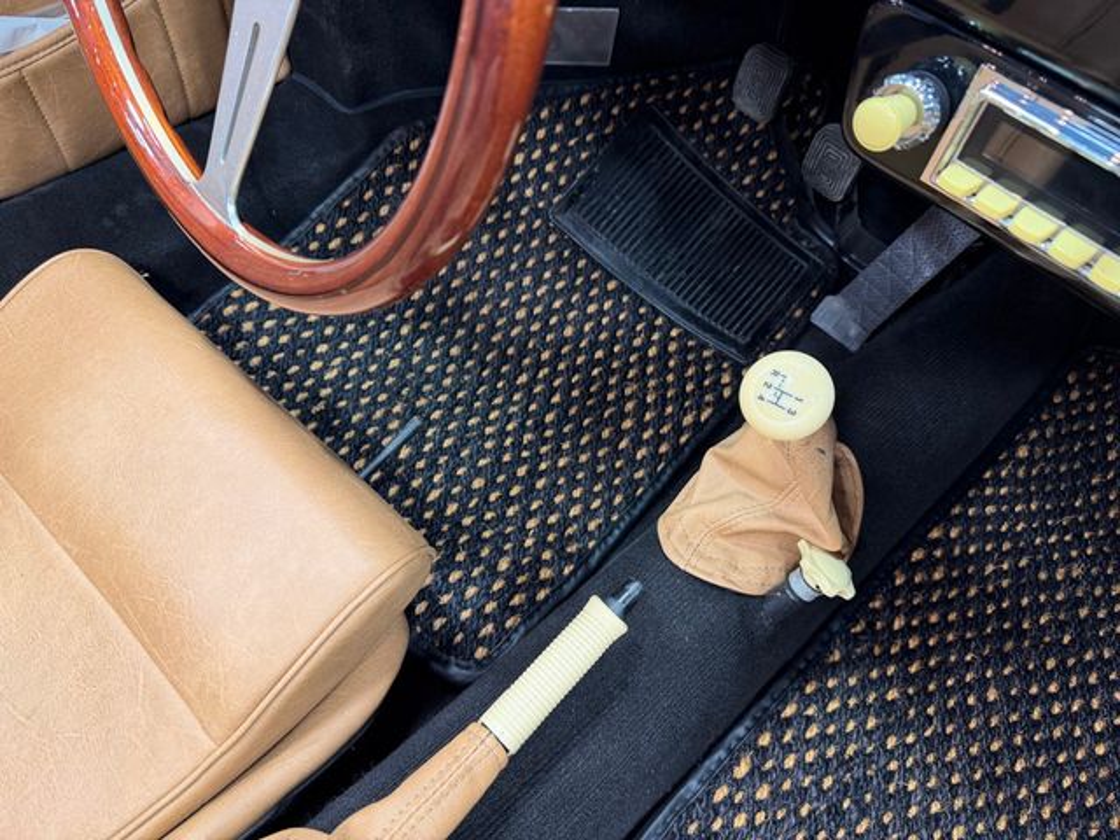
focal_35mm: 24
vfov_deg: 56.8
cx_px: 560
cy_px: 420
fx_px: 777
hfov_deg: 71.6
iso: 160
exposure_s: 1/120
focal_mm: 6.76
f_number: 1.78
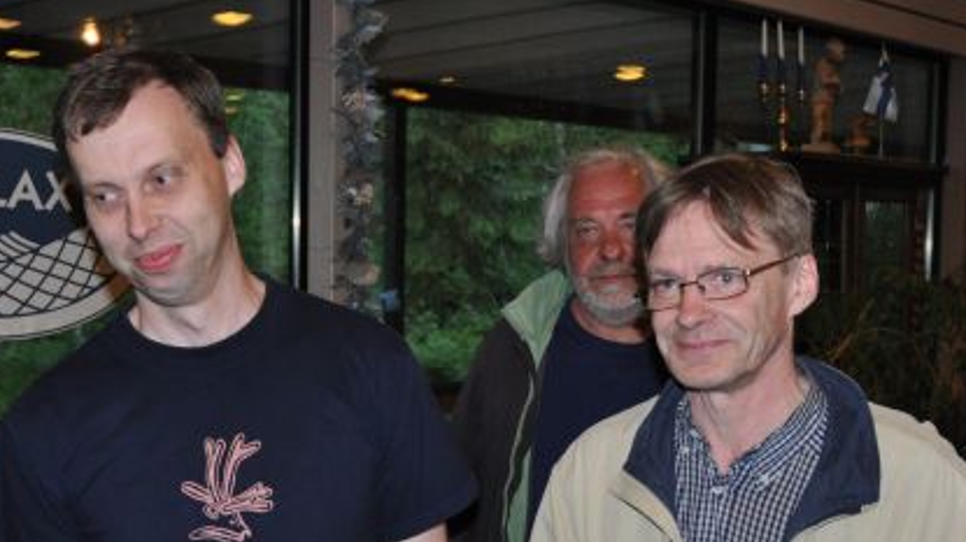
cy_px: 348
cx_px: 459
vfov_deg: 21.1
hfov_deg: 36.8
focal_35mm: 57
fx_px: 1453
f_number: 3.8
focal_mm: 25
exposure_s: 1/60
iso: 800
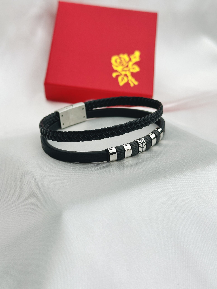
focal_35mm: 48
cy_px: 144
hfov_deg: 30.3
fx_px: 401
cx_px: 108
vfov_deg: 39.7
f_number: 1.78
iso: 64
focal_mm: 6.86
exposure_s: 1/404
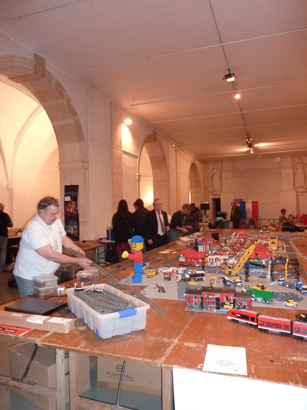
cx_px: 154
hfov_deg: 54.9
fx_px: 296
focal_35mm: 25
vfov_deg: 69.4
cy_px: 205
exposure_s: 1/30
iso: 500
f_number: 3.3
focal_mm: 4.1
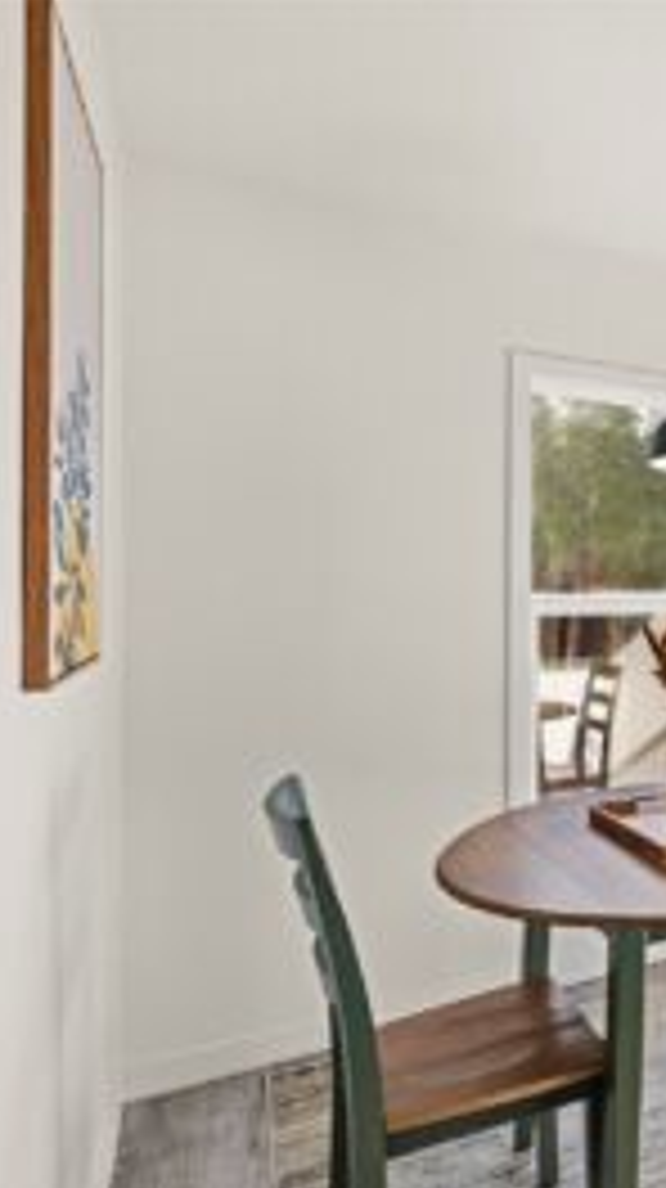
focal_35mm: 28
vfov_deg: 68.4
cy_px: 596
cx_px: 855
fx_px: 875
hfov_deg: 32.2
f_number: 8
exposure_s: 1/40
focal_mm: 17.5
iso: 200
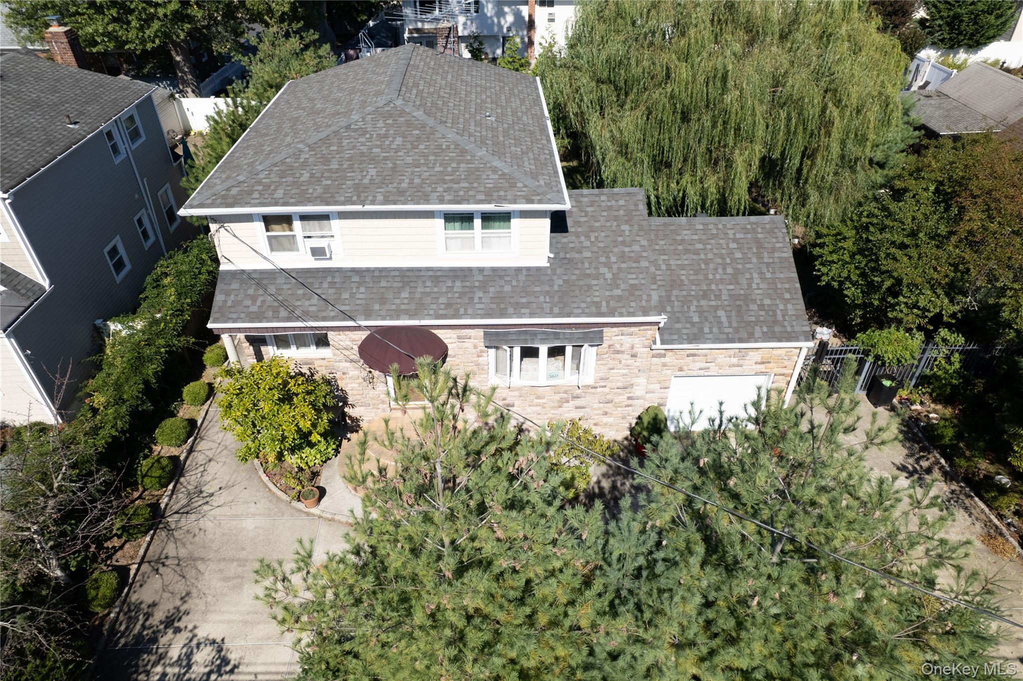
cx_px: 512
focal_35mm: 22
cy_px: 340
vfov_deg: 57.2
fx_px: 625
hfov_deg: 78.6
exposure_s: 1/80
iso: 110
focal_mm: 8.38
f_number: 2.8
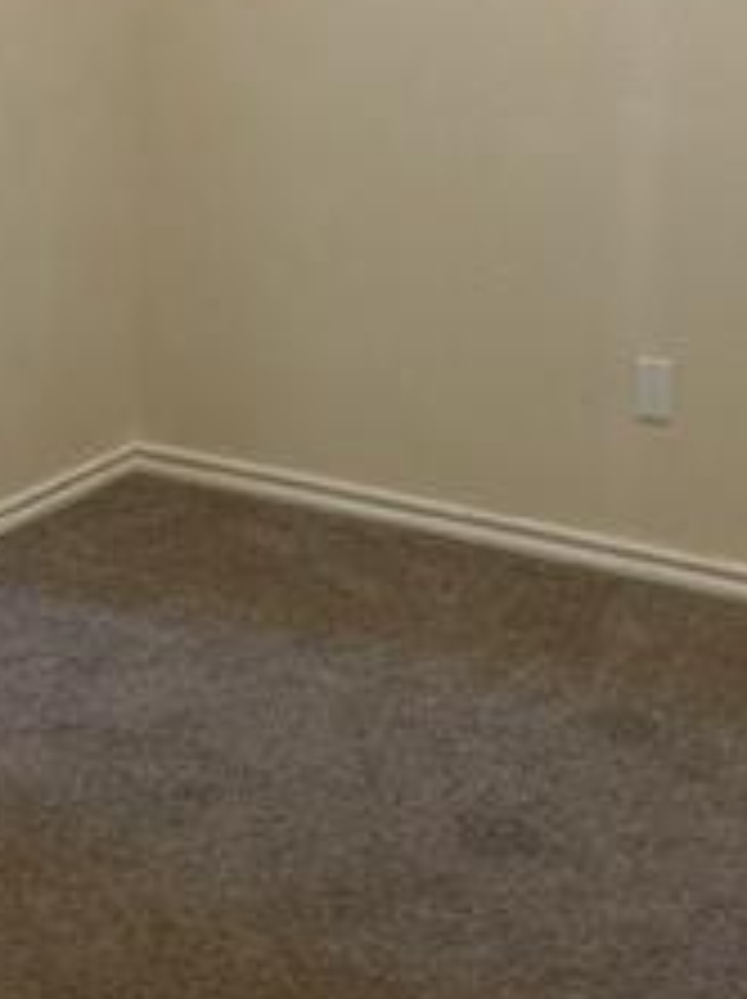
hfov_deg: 19.6
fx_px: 2162
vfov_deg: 25.6
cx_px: 472
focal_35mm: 75
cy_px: 225
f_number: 1.6
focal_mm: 5.1
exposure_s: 1/60
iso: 250
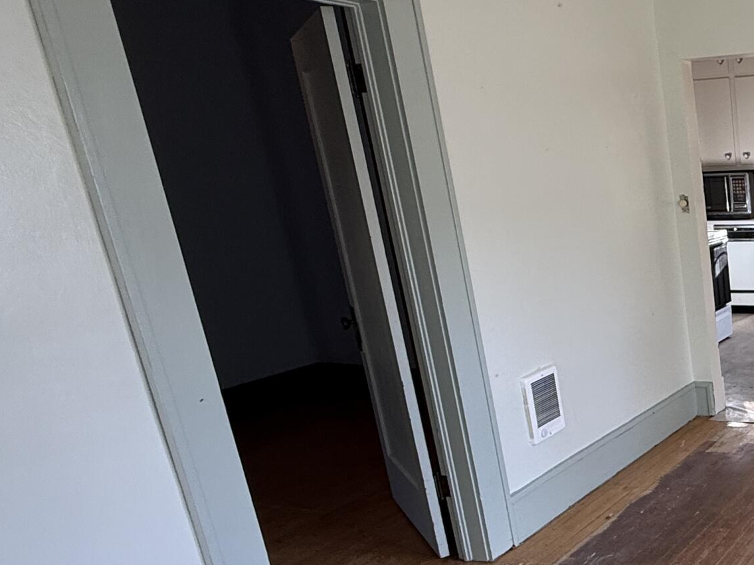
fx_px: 806
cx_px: 844
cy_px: 393
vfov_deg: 38.1
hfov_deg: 40.0
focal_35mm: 37
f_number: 2.2
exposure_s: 1/99
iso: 125
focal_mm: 2.22
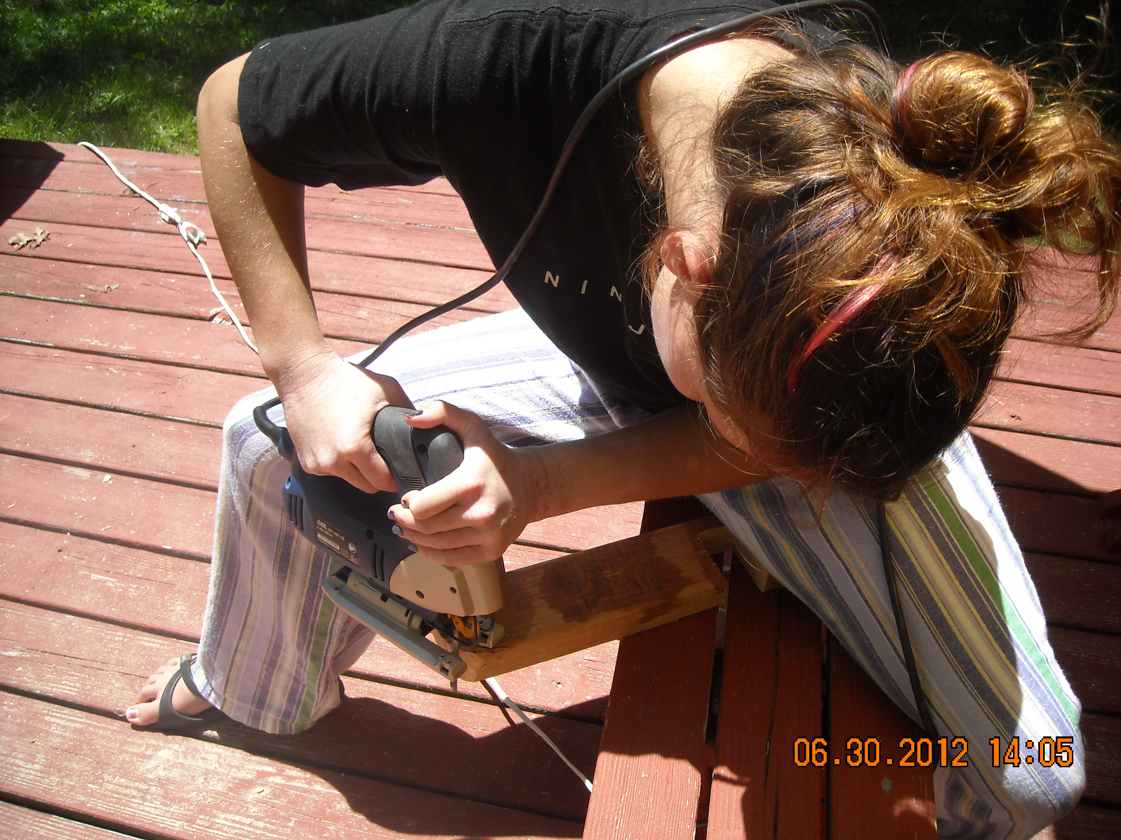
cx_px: 560
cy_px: 420
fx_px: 1133
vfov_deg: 40.7
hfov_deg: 52.6
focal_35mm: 35
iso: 104
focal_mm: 5.7
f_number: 5.6
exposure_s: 1/250
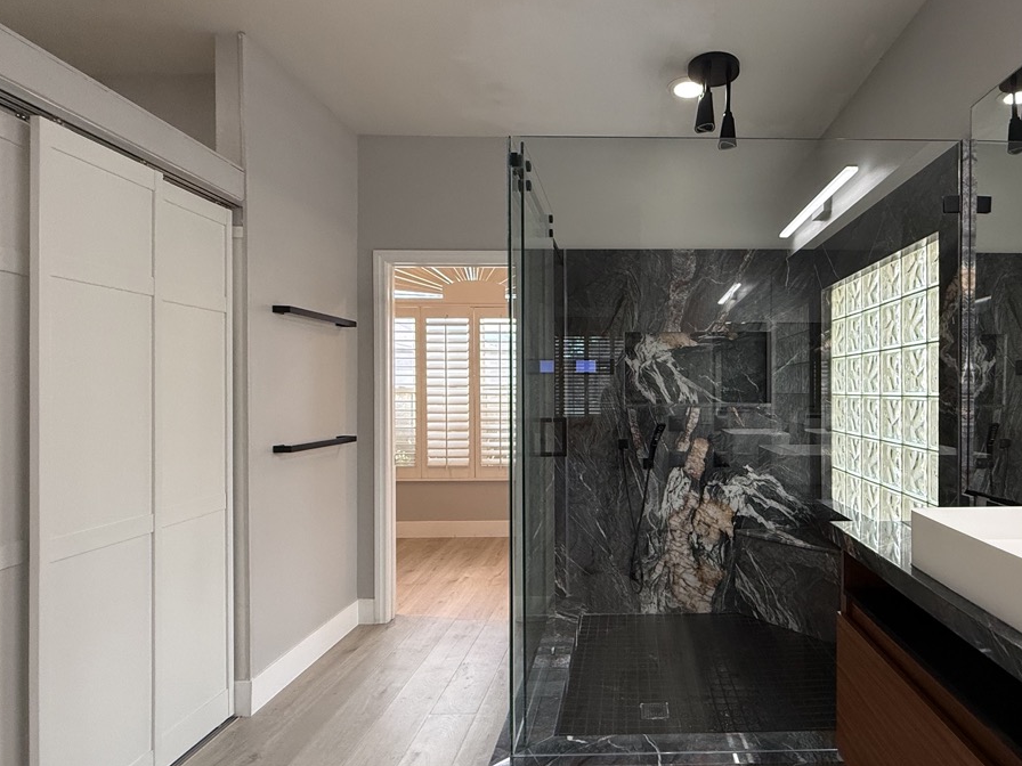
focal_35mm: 20
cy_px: 394
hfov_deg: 80.0
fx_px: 590
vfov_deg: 66.0
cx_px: 649
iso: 320
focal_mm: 2.22
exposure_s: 1/120
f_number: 2.2
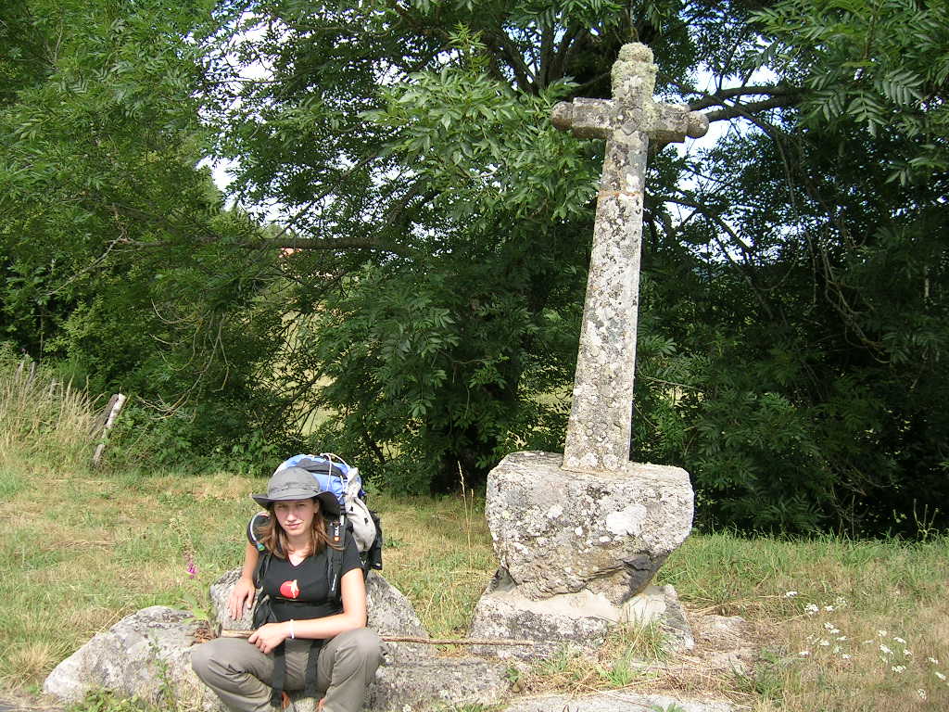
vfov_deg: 40.7
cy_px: 356
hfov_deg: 52.6
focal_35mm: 35
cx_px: 474
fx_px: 960
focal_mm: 5.4
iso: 50
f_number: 2.8
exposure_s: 1/292
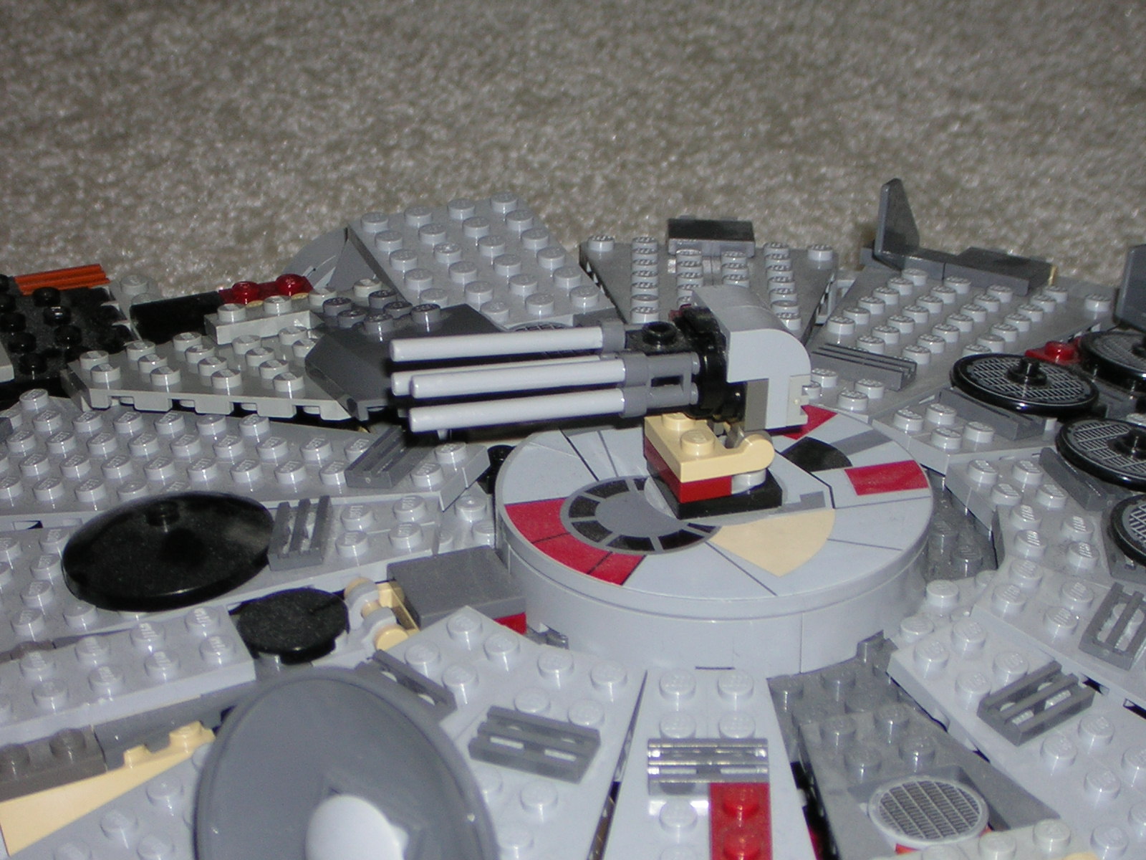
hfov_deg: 18.2
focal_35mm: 108
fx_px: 3575
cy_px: 430
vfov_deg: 13.7
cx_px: 573
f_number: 4.7
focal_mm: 14.1
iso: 50
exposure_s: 1/60.1
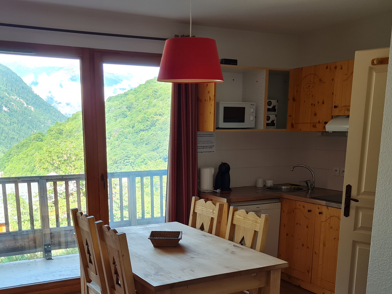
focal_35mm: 41
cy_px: 231
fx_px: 464
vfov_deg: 34.2
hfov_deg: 45.7
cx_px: 172
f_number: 1.8
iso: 100
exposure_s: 1/100
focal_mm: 5.4
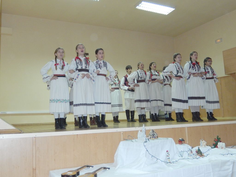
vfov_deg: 39.7
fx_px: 245
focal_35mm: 36
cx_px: 118
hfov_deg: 51.4
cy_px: 88
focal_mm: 6.5
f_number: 4
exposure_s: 1/30
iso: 400
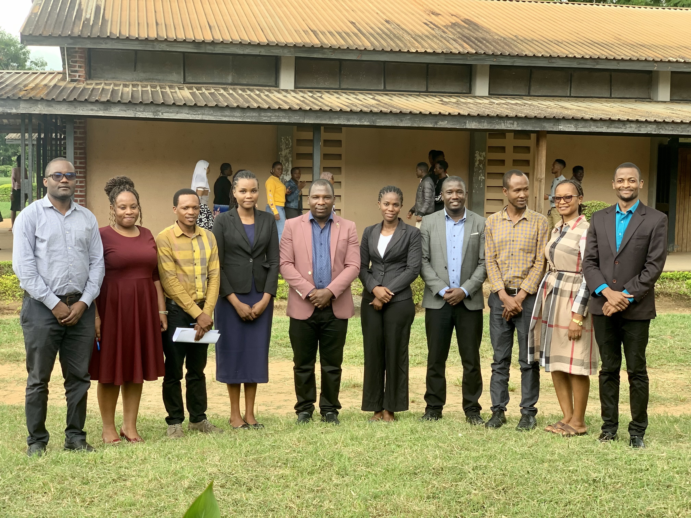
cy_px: 259
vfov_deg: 28.0
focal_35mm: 52
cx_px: 346
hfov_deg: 36.8
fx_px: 1038
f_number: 2.4
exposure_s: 1/122
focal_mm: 6
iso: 32
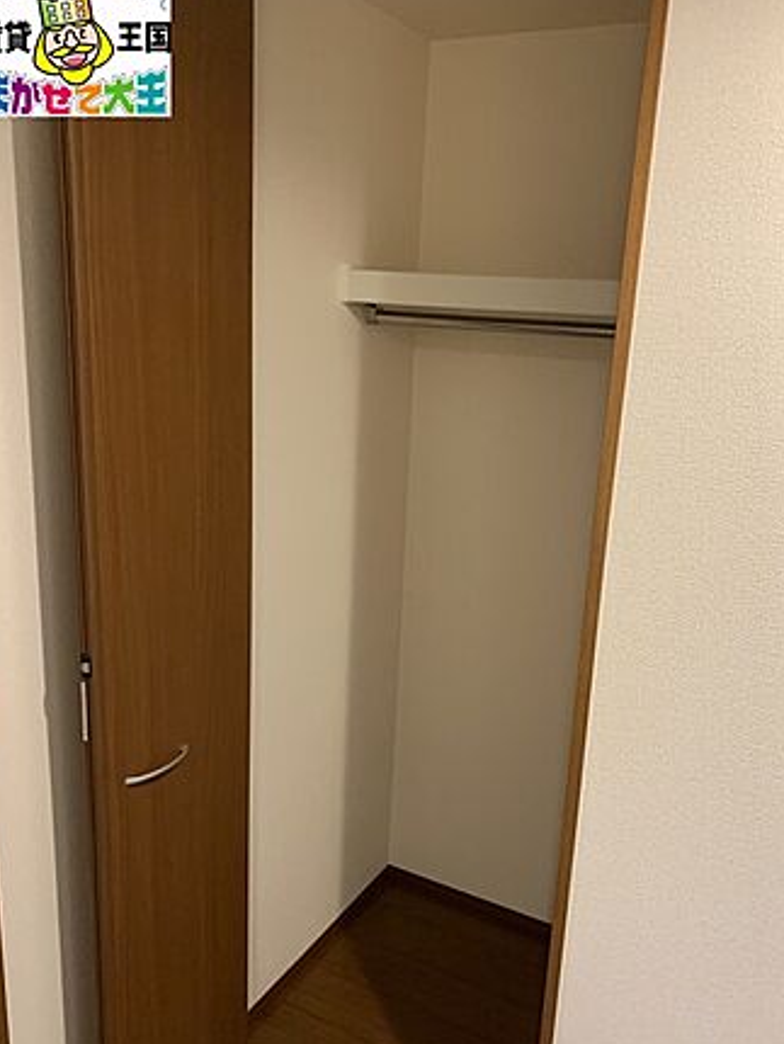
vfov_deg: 61.6
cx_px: 413
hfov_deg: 48.3
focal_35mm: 29
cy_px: 551
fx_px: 875
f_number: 1.8
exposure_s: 1/60
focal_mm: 4.25
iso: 400
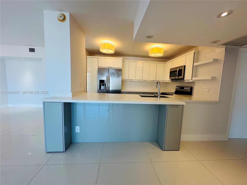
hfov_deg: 102.1
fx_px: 100
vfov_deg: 85.7
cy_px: 92
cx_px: 124
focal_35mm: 14
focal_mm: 2.22
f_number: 2.2
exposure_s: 1/120
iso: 80
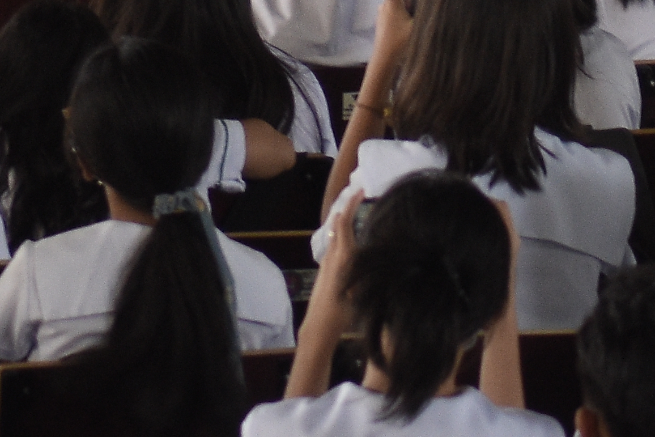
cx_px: 57
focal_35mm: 545
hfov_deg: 3.8
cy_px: -622
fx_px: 9917
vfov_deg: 2.5
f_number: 5.6
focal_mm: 70
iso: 640
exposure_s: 1/60
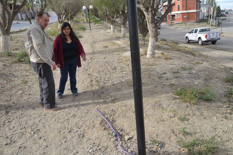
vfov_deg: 40.0
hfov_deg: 57.2
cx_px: 116
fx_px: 214
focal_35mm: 33
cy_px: 78
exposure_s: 1/320
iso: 400
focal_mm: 22
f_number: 9
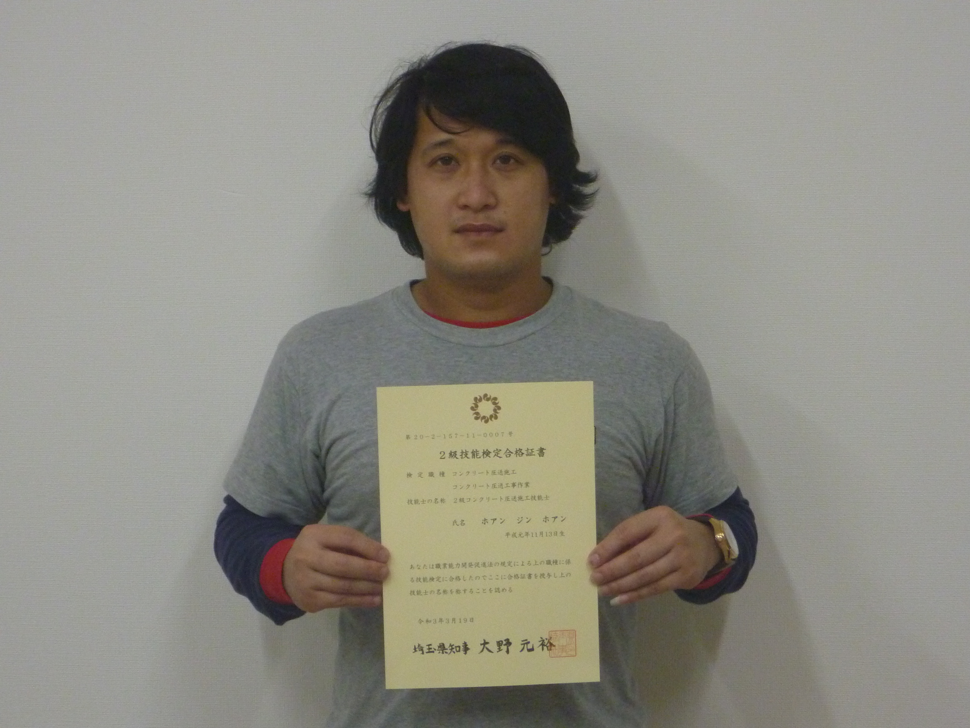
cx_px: 485
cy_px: 364
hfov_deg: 25.7
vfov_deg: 19.4
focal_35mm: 76
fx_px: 2130
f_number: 5.2
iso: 400
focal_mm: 11
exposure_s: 1/40
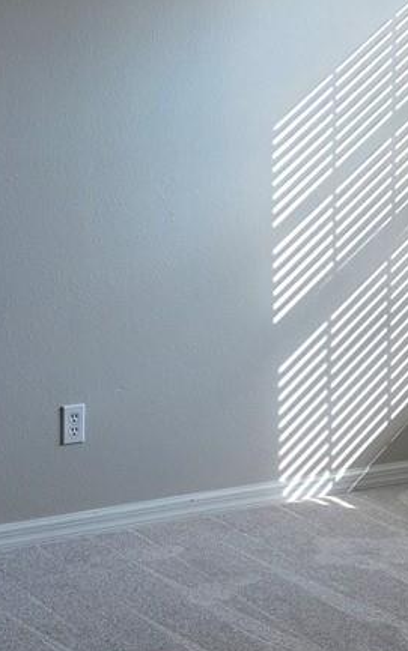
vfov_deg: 22.7
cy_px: 126
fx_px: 1600
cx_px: 223
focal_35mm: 90
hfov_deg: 14.5
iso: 20
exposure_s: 1/120
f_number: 1.7
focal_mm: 6.3
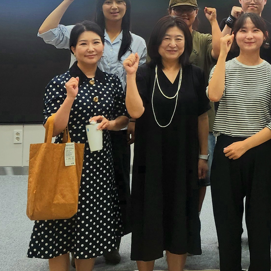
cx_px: 282
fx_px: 647
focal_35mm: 73
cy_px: -14
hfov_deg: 22.6
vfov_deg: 22.5
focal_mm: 5.4
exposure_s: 1/120
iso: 50
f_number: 1.8
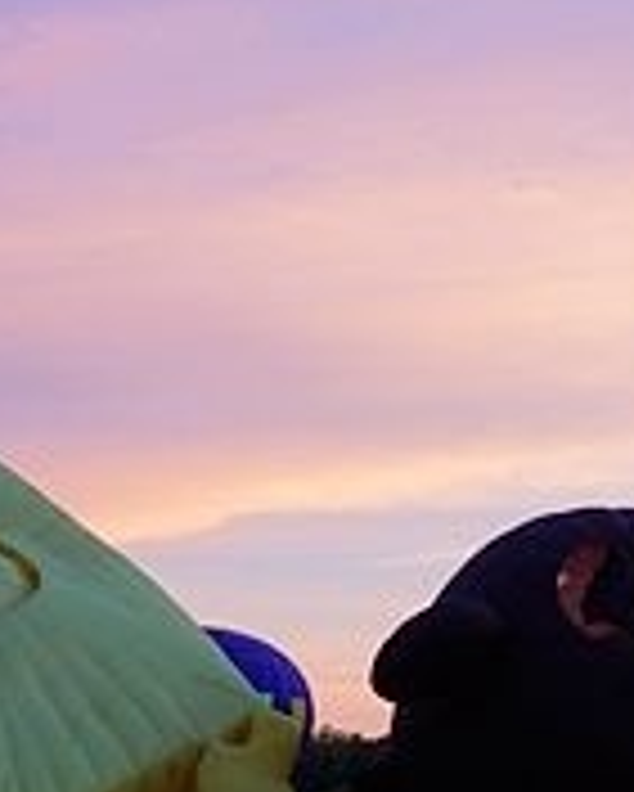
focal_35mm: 83
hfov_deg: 18.4
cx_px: 436
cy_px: 484
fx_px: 1945
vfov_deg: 23.0
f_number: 2.8
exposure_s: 1/30
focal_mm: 9.01
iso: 160
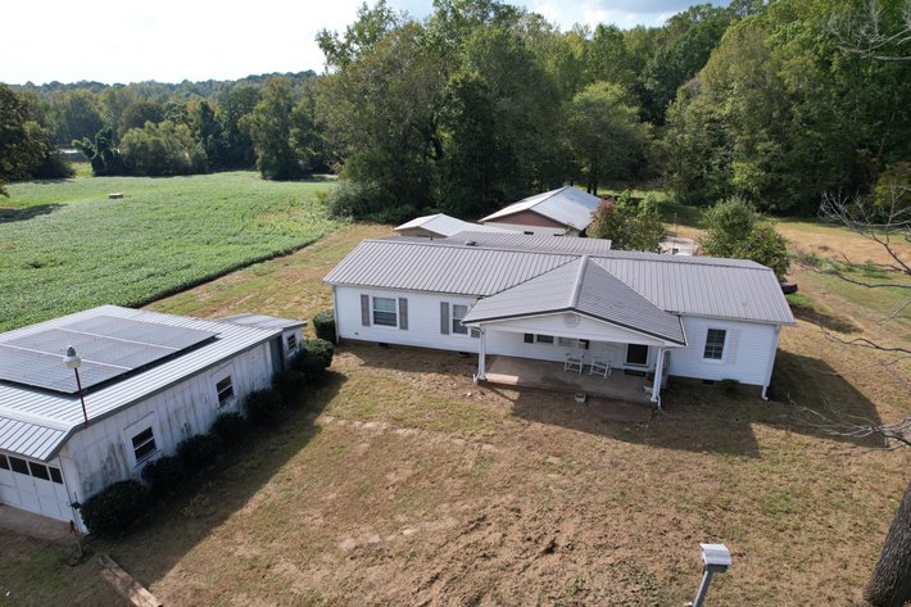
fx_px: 557
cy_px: 304
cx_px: 456
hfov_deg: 78.6
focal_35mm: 22
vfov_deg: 57.2
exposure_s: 1/1250
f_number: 2.8
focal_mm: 8.38
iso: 120
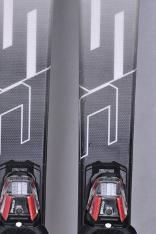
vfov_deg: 10.5
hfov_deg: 7.0
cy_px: 109
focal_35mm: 197
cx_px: 65
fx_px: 1278
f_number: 9.5
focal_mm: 105
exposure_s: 1/125
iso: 3200
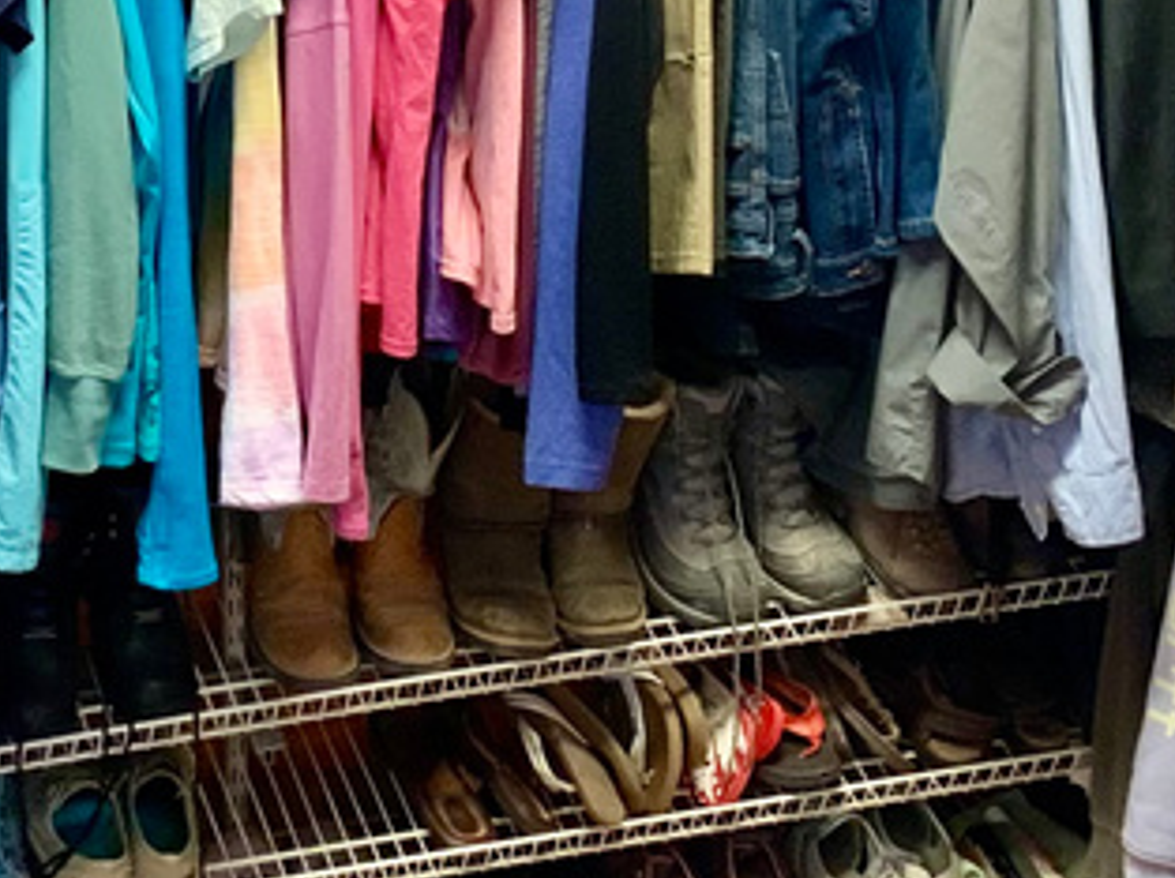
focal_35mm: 95
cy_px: 135
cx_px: 330
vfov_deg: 15.4
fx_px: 3221
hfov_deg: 20.6
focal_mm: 3
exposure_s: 1/60
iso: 125
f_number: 1.8
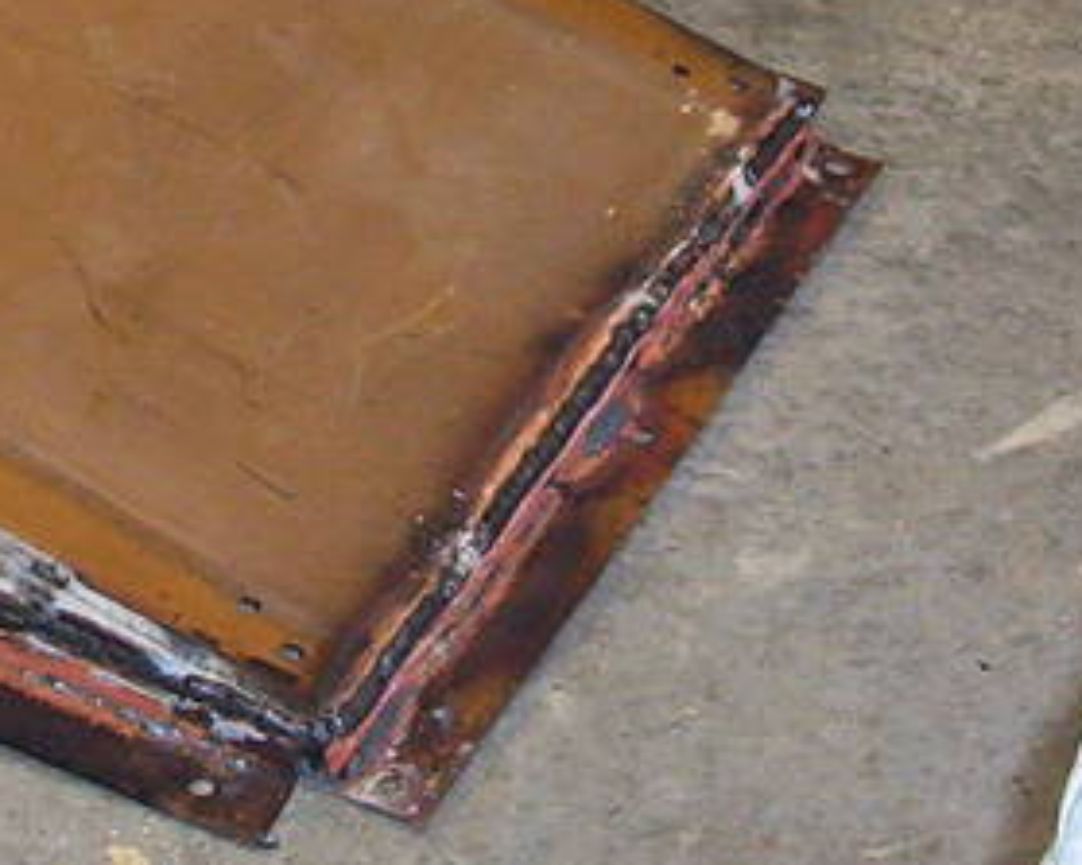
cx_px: 504
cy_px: 184
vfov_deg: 12.6
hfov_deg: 15.8
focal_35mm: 122
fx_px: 3905
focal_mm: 5.77
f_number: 2.73
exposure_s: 1/60
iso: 140
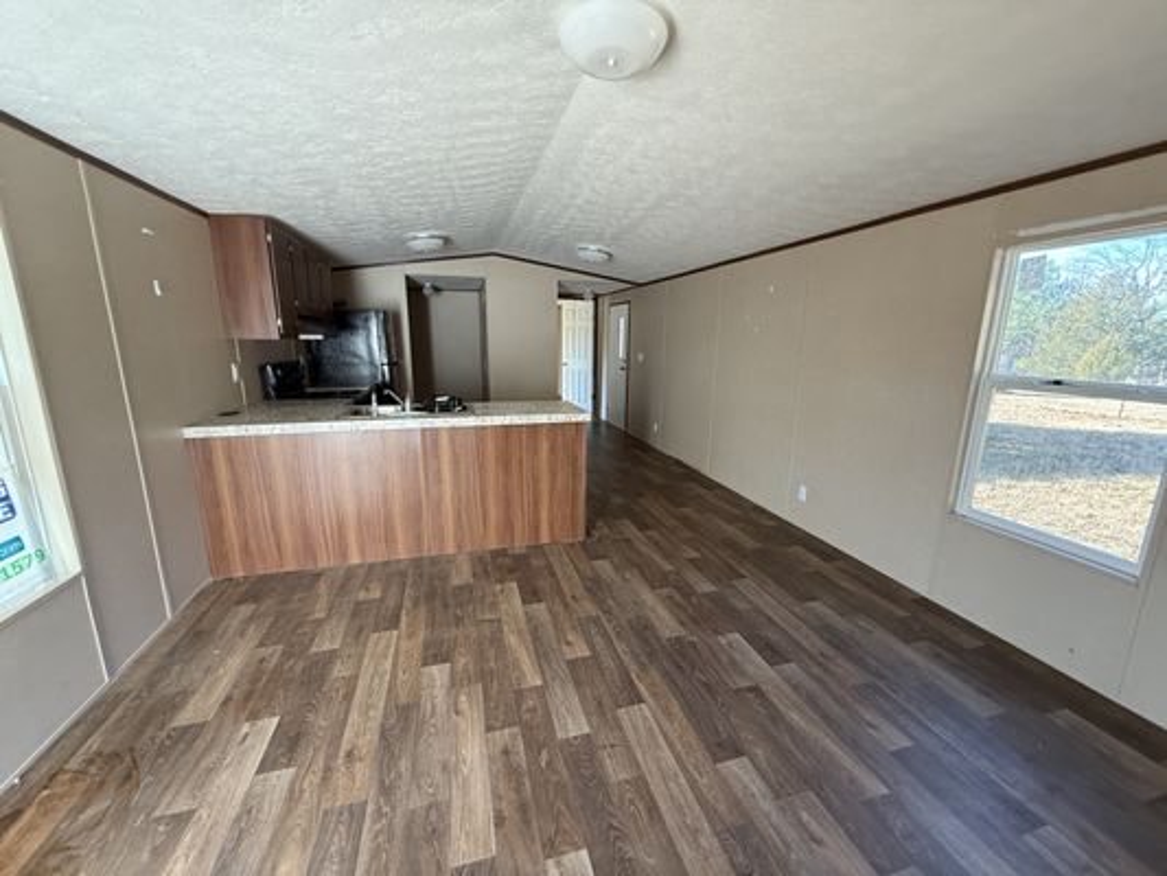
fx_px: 472
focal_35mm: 14
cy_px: 438
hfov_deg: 102.1
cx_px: 584
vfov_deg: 85.7
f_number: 2.2
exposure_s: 1/99
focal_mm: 2.22
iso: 200
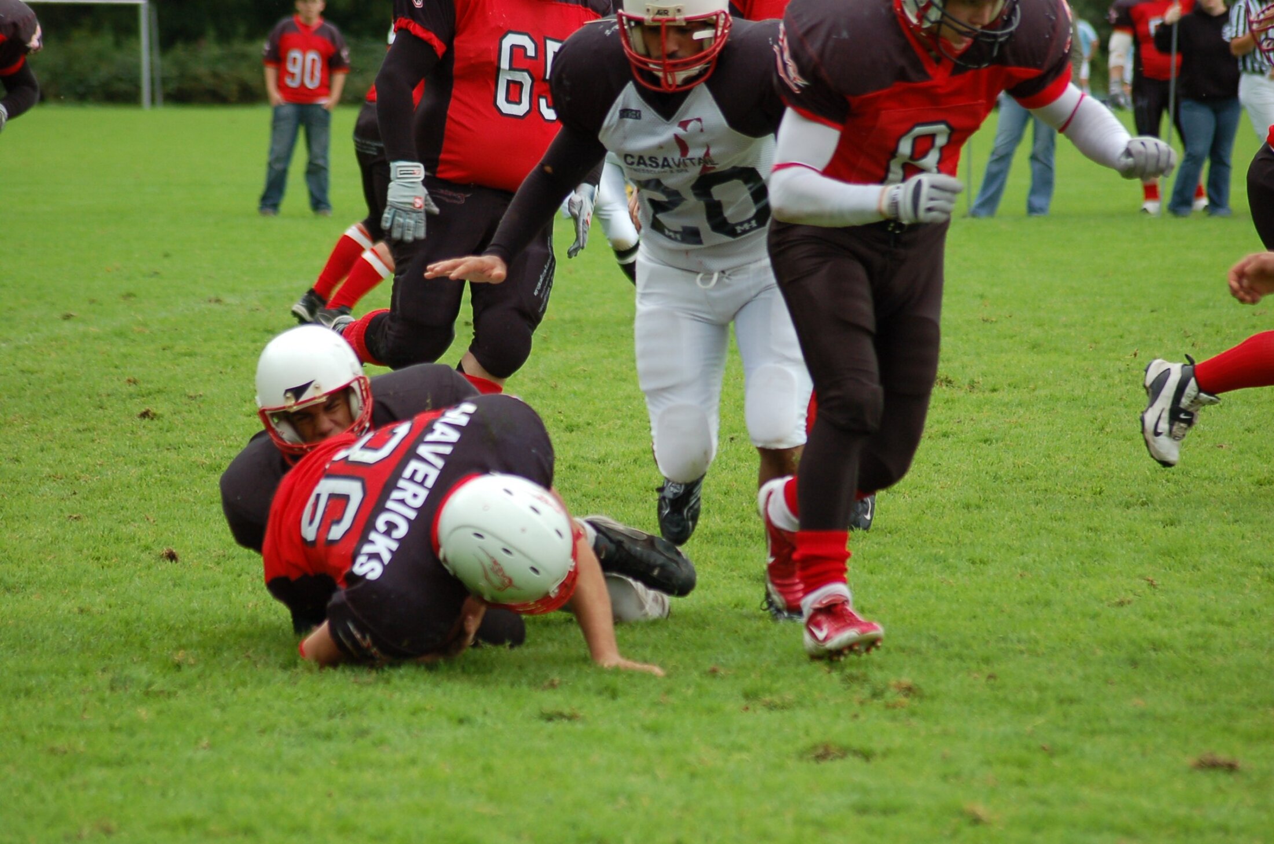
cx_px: 637
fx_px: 7153
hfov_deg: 10.2
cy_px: 422
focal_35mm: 202
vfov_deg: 6.8
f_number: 4.5
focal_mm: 135
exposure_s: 1/500
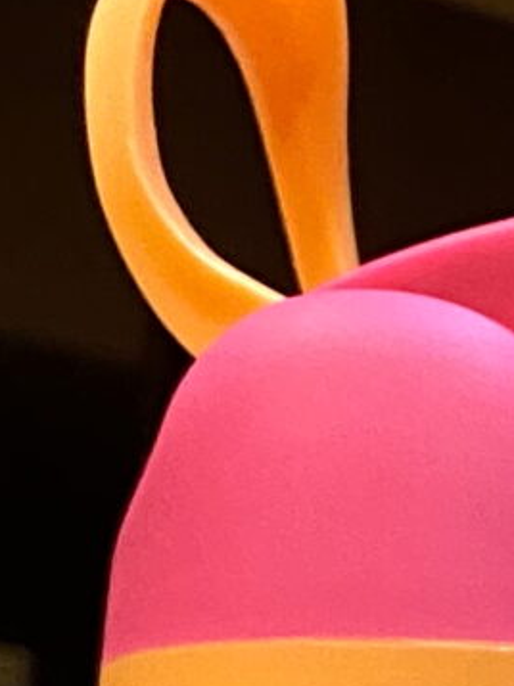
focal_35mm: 186
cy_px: 1311
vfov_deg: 10.0
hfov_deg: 6.9
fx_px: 3687
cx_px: 1743
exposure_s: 1/60
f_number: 1.8
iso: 320
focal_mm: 4.25
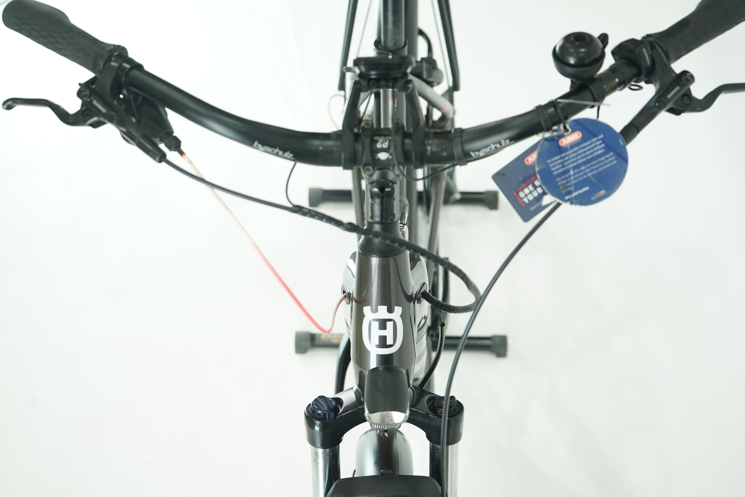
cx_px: 372
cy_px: 248
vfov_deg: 23.8
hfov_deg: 35.1
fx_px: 1179
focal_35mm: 57
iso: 2000
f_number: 5
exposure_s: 1/200
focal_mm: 57
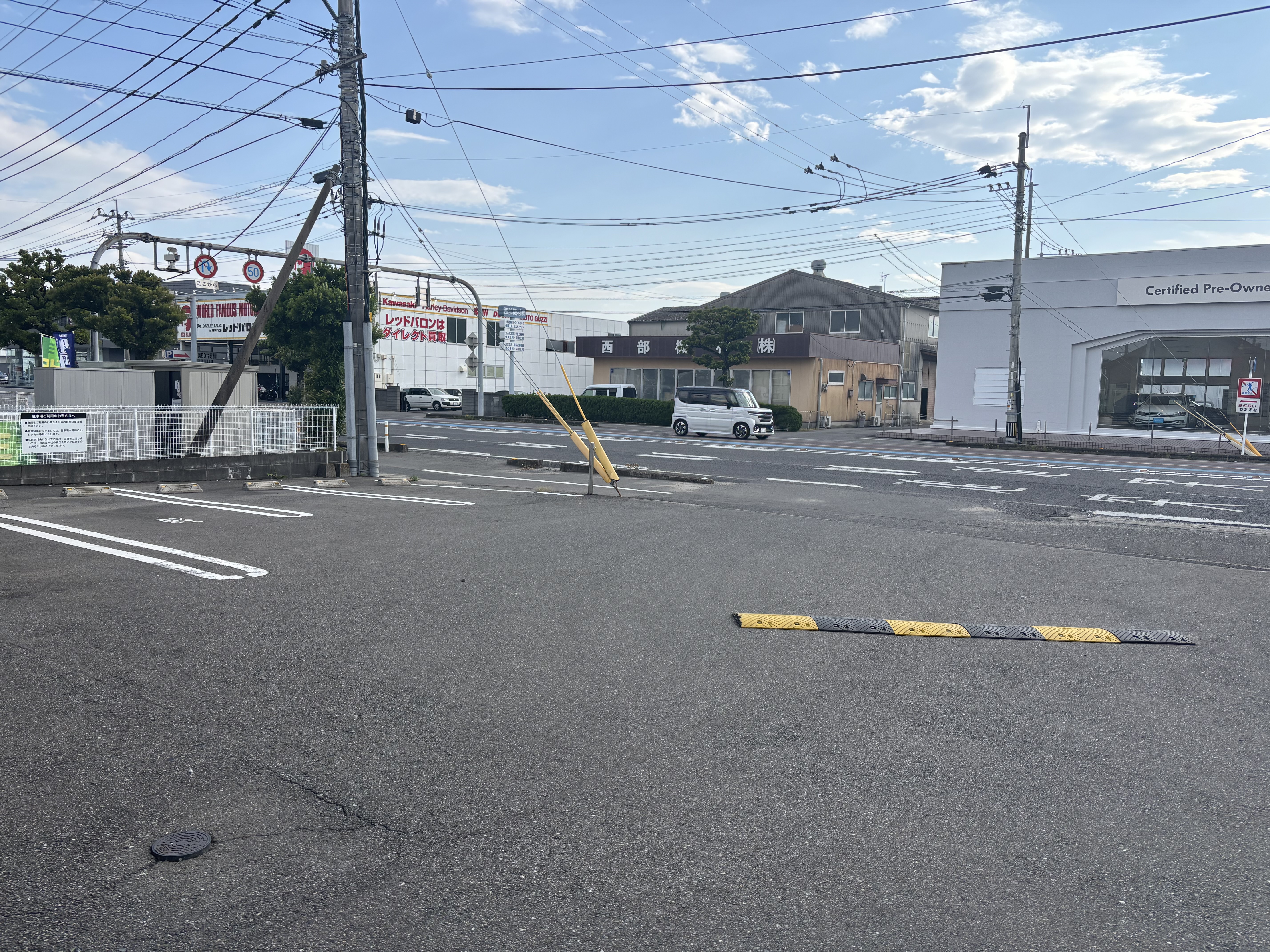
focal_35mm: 26
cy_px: 476
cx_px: 635
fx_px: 954
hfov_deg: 67.3
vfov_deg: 53.1
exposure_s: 1/3021
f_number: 1.6
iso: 50
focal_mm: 5.96
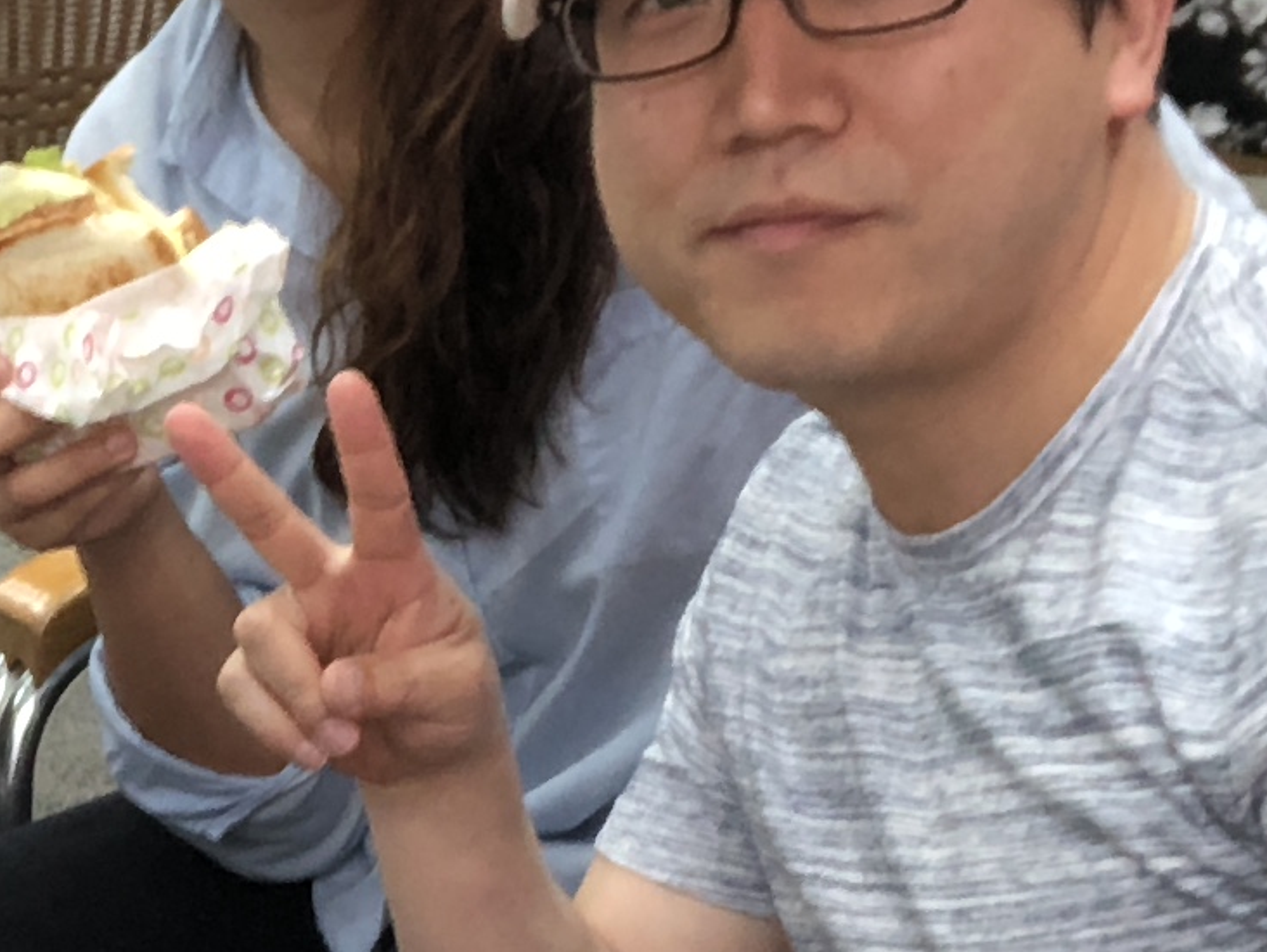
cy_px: 1108
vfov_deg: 10.8
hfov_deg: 14.1
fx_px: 4944
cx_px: -265
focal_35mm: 135
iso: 80
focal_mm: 2.87
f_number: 2.2
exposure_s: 1/60
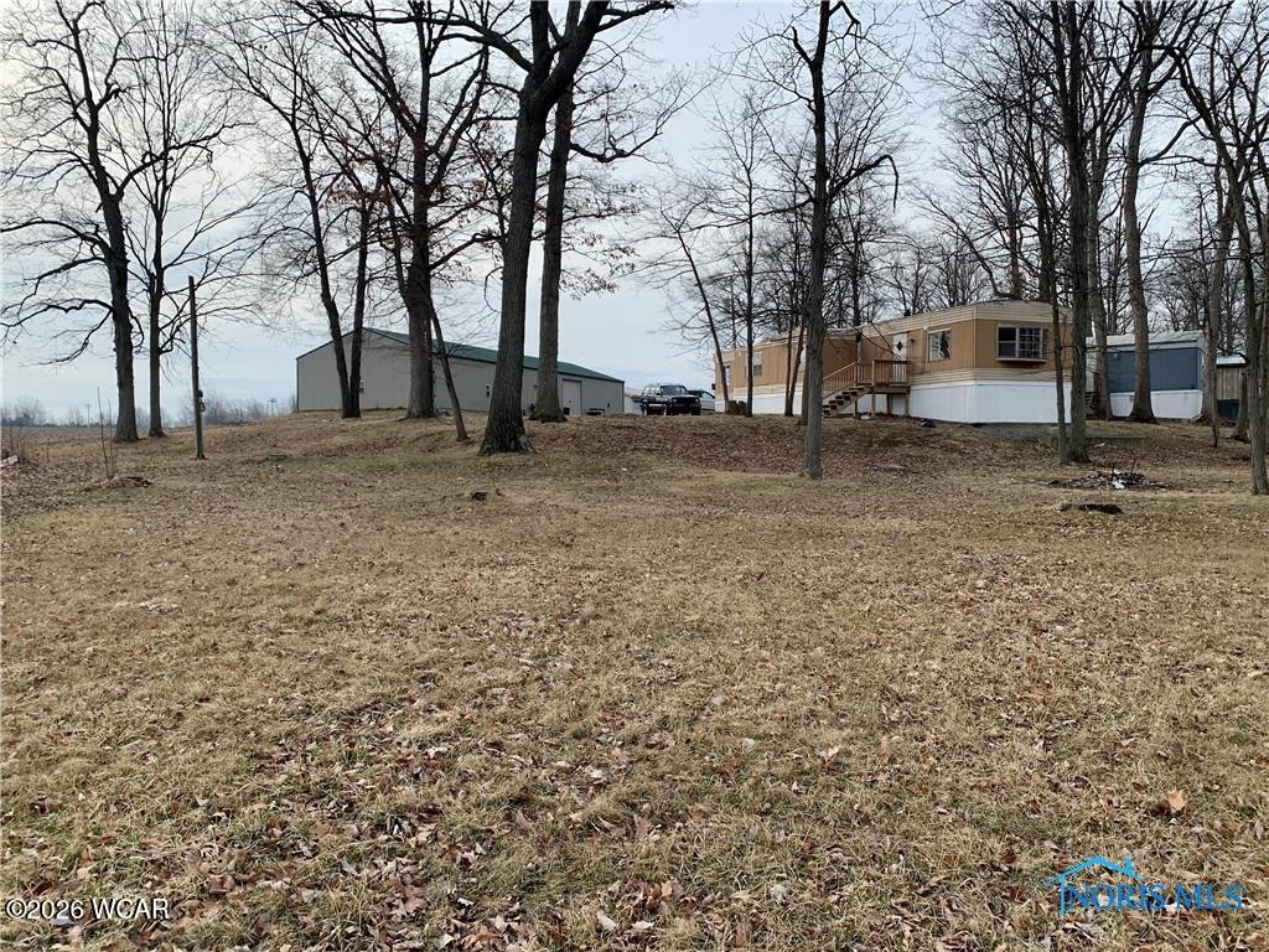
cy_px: 476
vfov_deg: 53.1
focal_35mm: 26
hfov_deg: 67.3
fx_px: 953
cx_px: 634
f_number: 1.8
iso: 25
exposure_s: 1/1536
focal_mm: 4.25
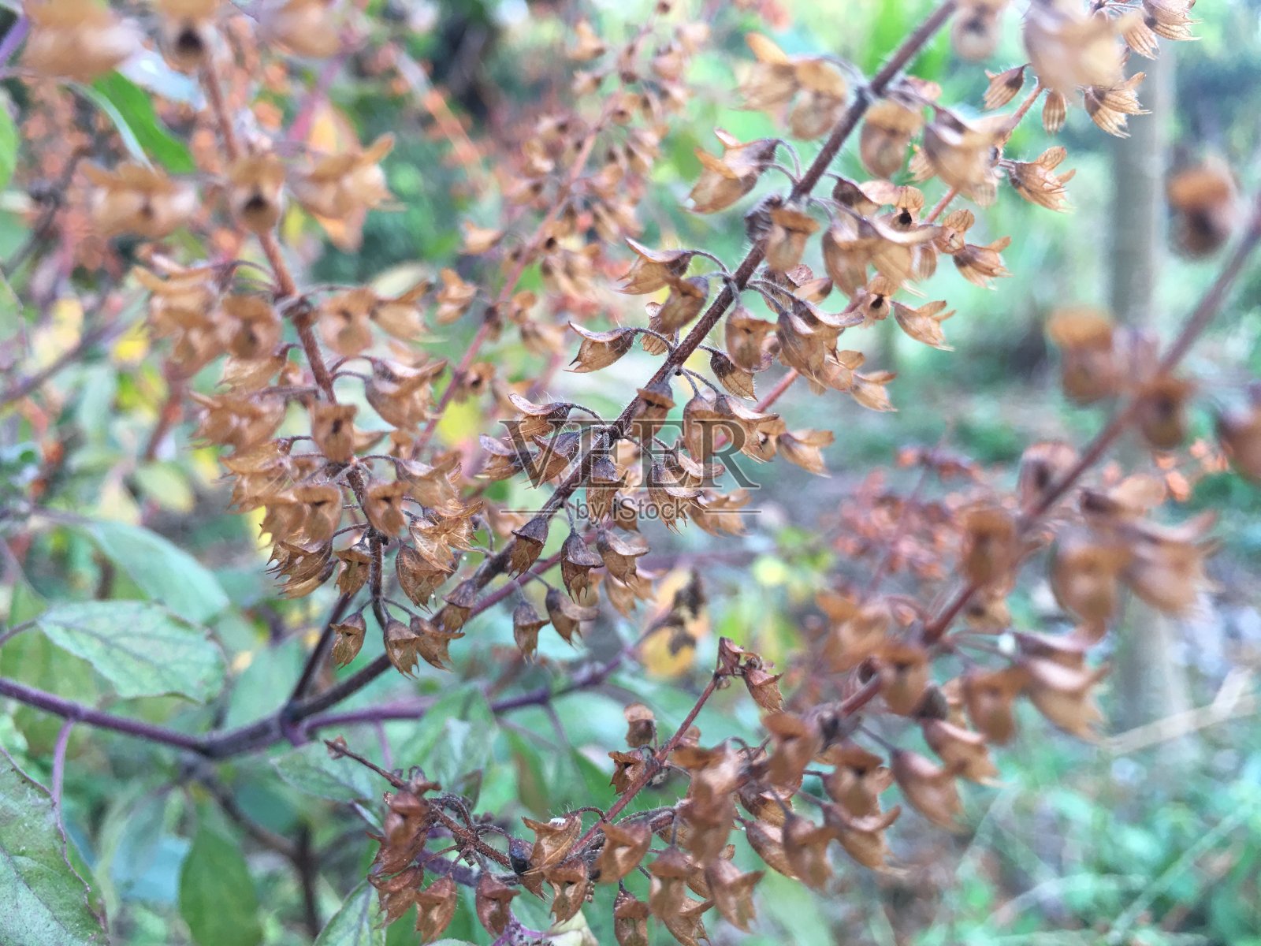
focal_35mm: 29
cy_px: 473
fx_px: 1056
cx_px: 630
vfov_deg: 48.2
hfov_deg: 61.7
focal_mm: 4.15
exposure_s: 1/33
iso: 25
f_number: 2.2
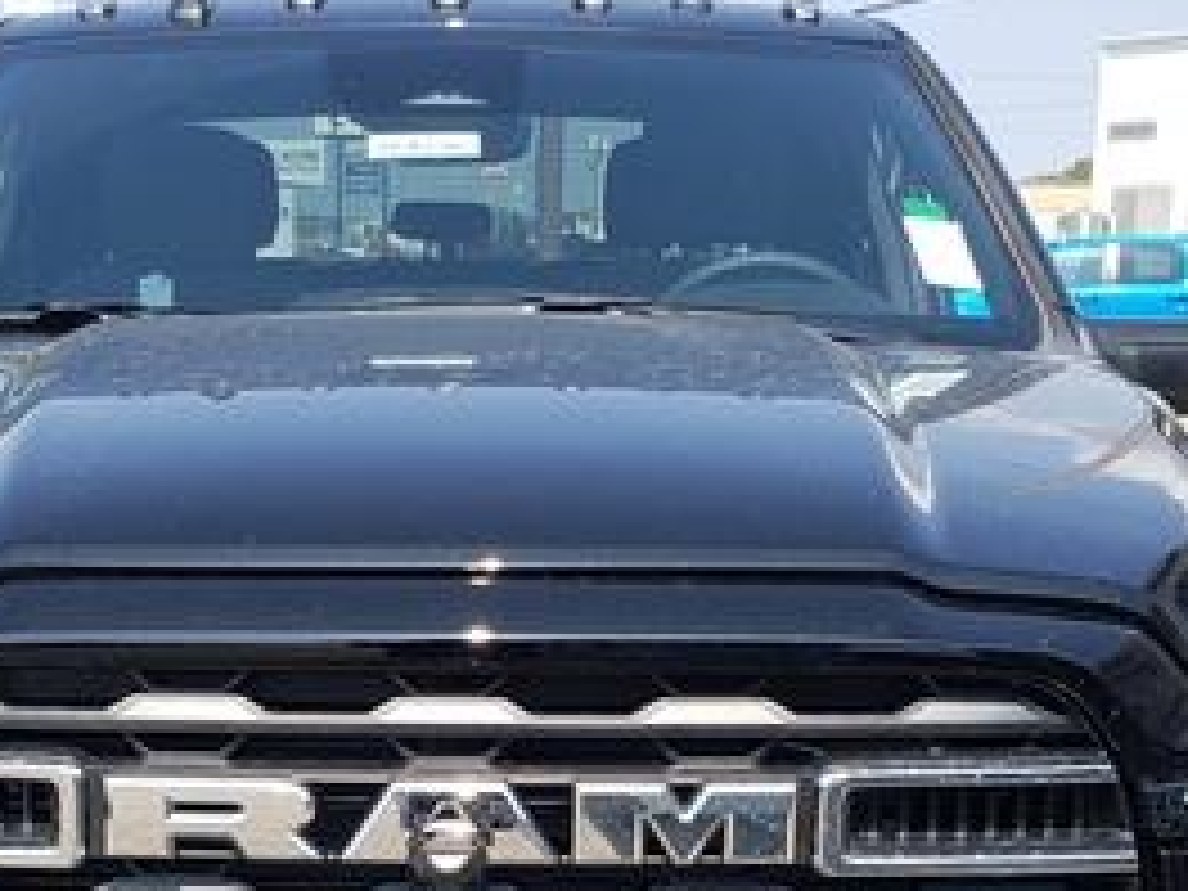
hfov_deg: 30.5
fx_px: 2162
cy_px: 855
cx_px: 400
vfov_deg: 22.5
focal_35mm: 63
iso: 50
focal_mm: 4.3
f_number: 2.4
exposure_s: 1/699
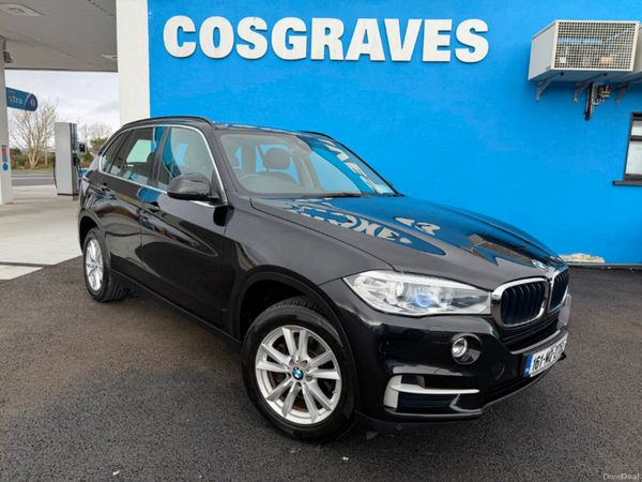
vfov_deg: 56.8
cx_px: 321
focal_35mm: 24
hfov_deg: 71.6
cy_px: 241
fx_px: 445
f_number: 1.78
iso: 80
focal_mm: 6.76
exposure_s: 1/532
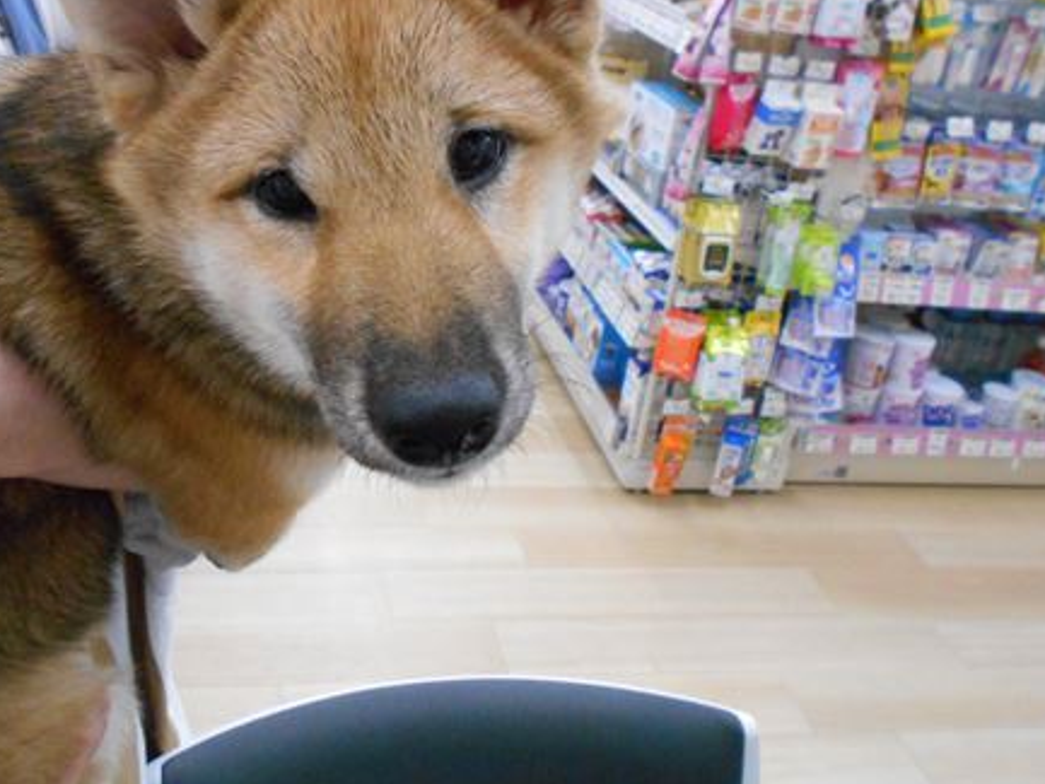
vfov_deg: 39.4
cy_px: 287
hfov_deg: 51.1
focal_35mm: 36
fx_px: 1087
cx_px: 442
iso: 800
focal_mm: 4.6
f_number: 3.2
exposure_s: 1/100
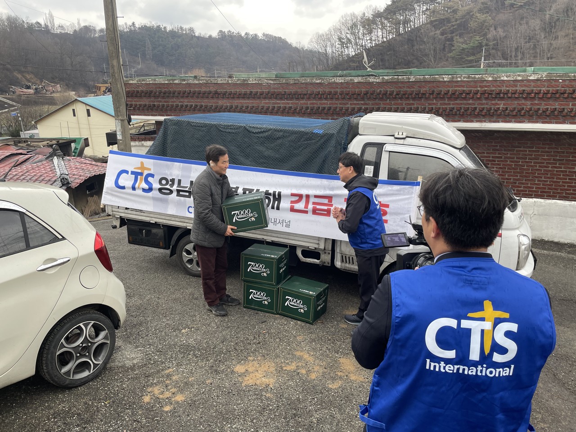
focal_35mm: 26
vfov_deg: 53.1
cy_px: 216
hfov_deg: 67.3
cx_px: 288
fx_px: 433
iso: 50
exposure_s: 1/121
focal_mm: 4.2
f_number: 1.6
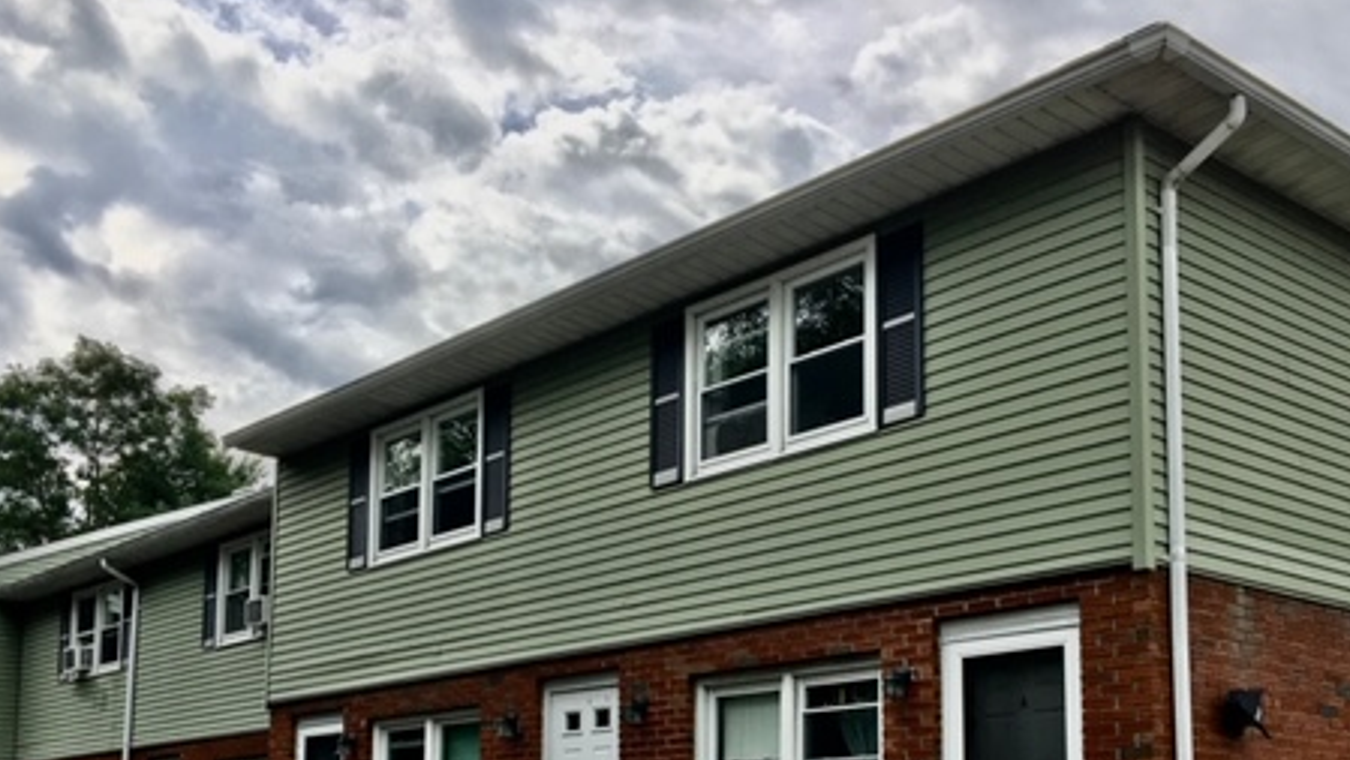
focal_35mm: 45
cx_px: 698
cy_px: 682
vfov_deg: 25.7
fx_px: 1612
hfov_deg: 45.4
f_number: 2.2
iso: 25
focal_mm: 4.15
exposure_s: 1/1538
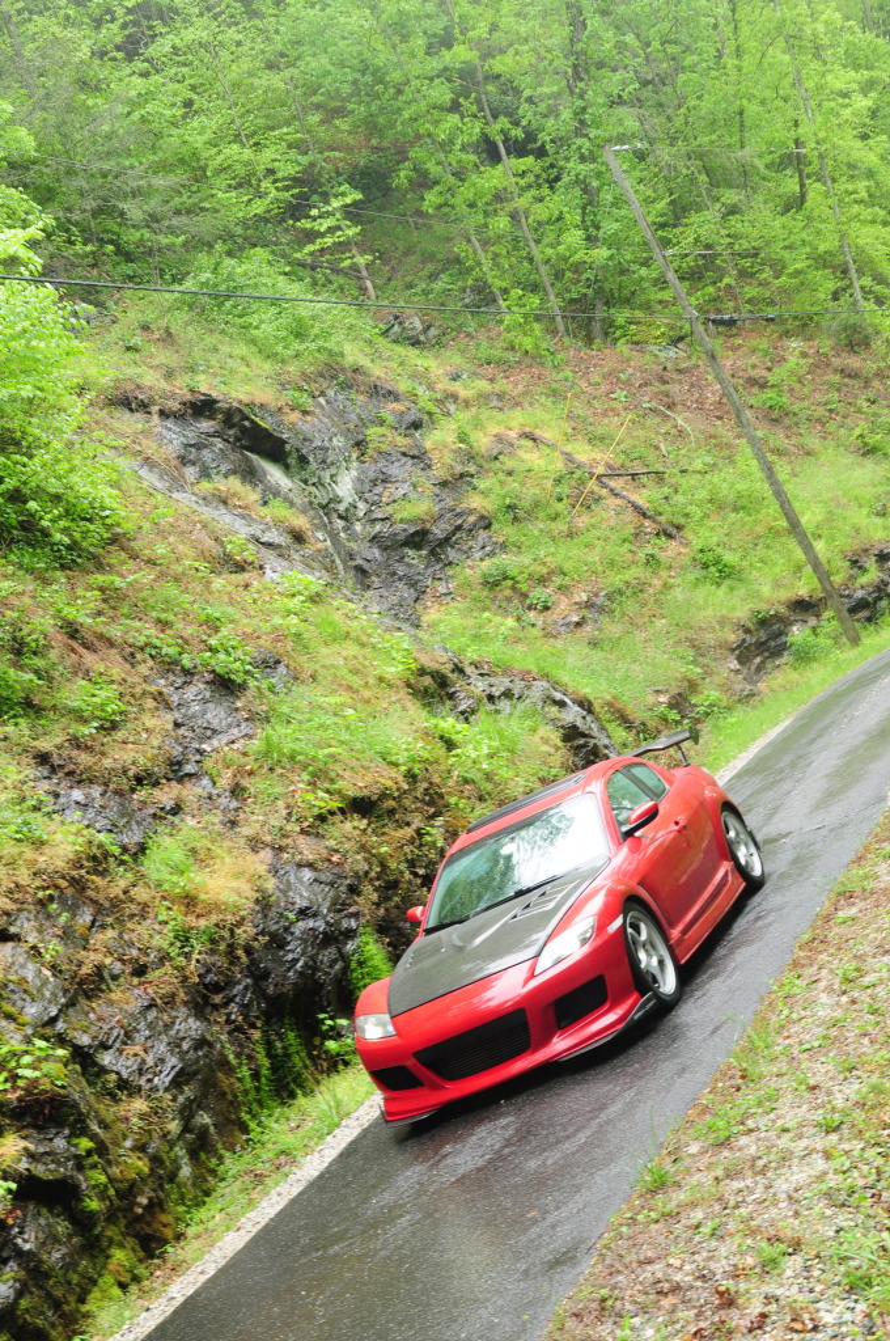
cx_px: 445
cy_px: 670
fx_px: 1896
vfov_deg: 38.9
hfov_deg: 26.4
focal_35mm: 51
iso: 200
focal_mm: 34
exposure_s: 1/40
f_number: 9
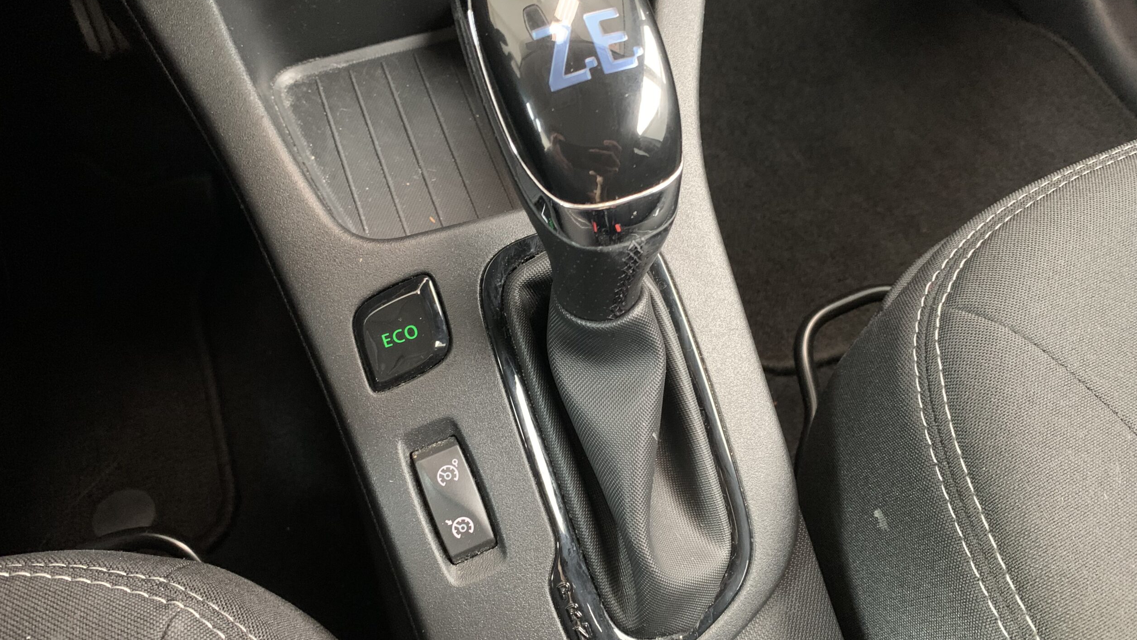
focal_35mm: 29
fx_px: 874
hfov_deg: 66.1
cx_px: 566
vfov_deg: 40.2
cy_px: 329
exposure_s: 1/30
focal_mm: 4.25
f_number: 1.8
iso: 500
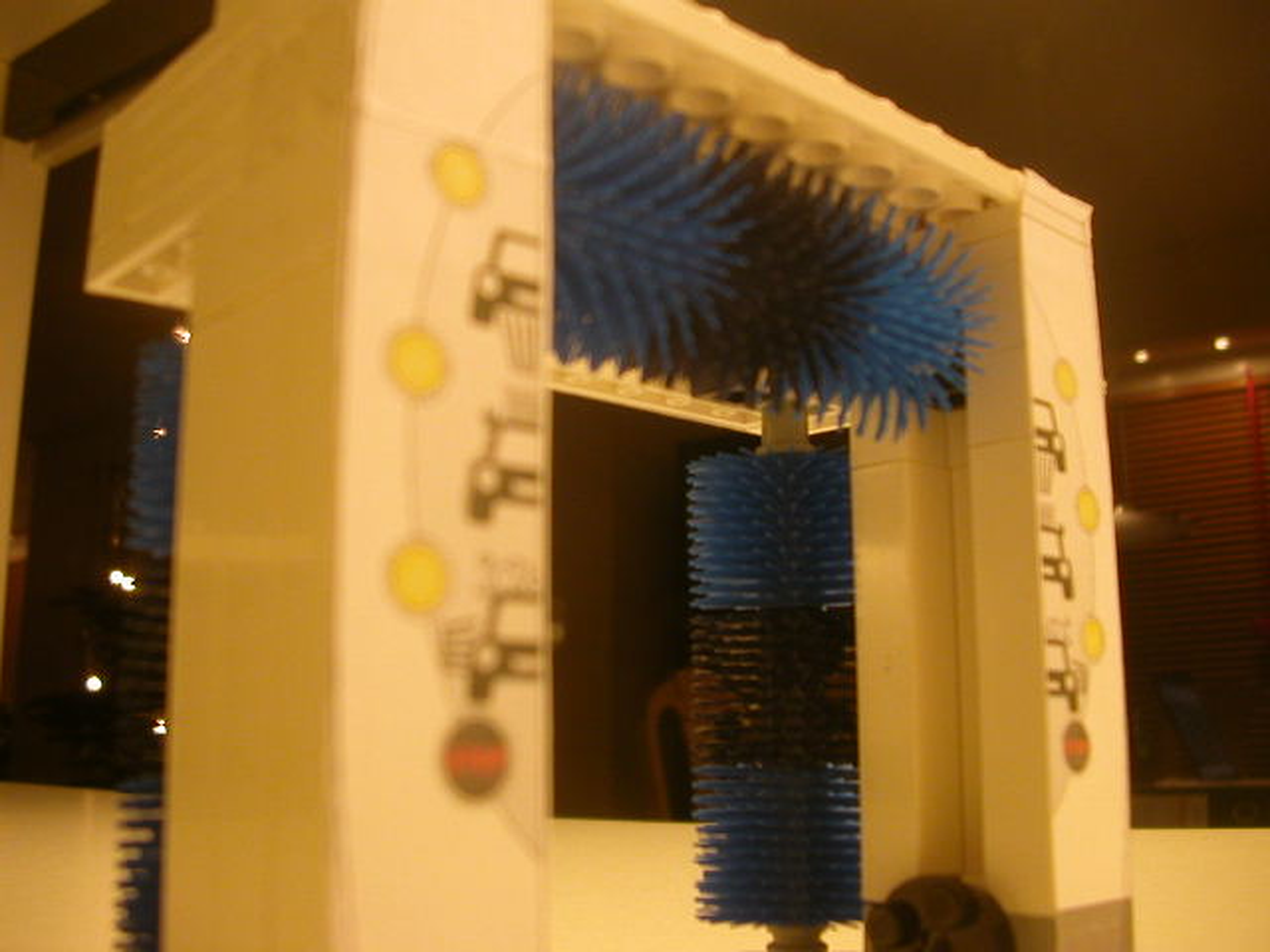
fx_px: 1357
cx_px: 635
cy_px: 476
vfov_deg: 38.7
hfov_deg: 50.1
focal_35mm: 37
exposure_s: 1/30.2
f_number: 2.7
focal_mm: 5.6
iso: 115
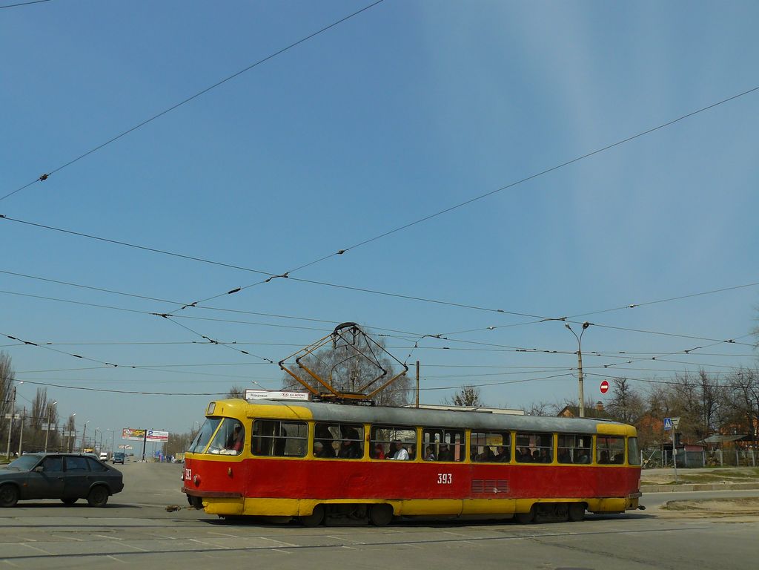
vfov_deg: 39.7
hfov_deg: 51.4
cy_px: 285
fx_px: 789
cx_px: 380
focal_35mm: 36
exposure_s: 1/1300
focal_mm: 6
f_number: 4
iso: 100
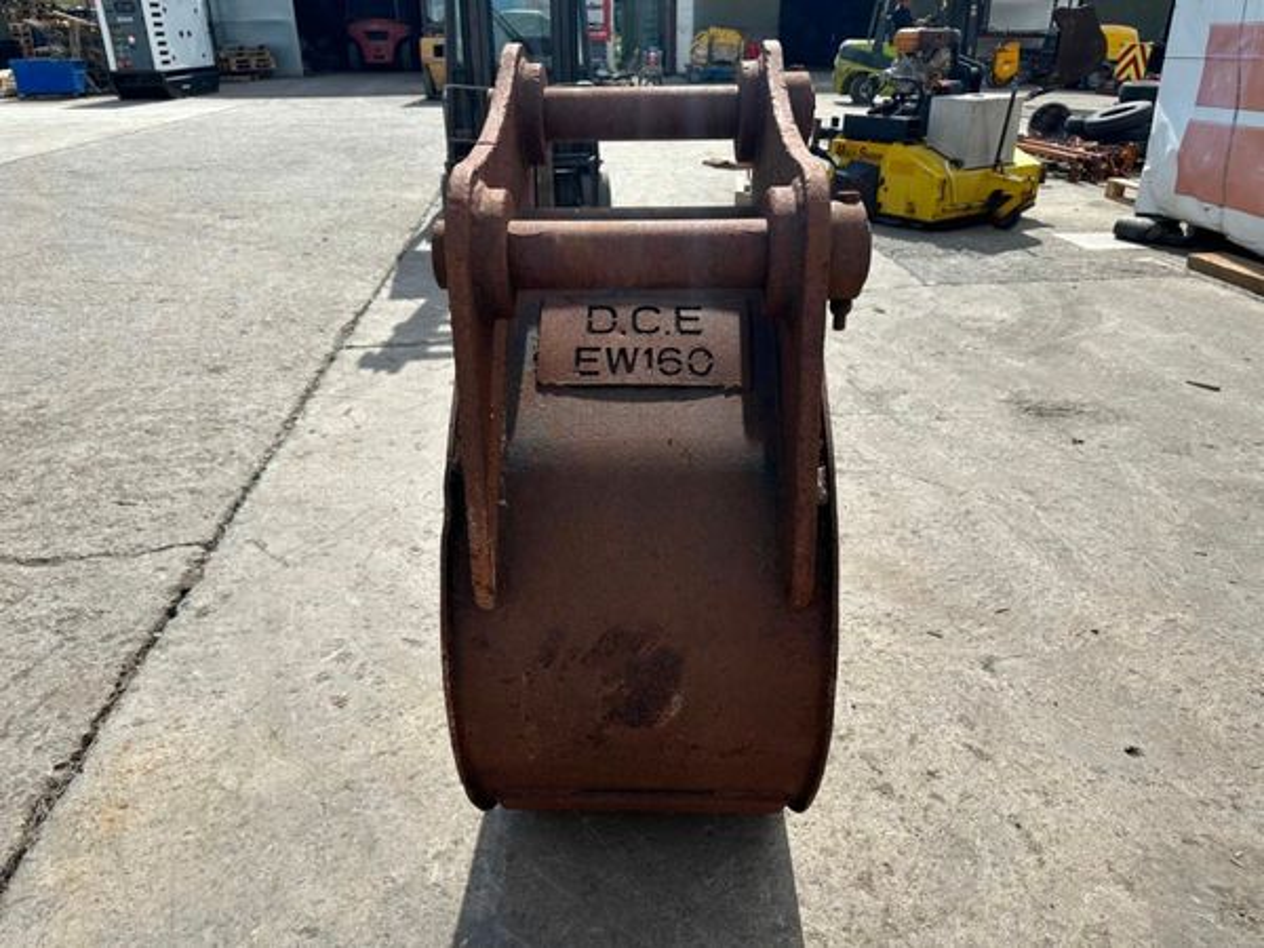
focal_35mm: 24
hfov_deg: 71.6
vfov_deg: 56.8
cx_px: 632
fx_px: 876
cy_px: 474
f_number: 1.78
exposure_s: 1/4762
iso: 80
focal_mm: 6.86
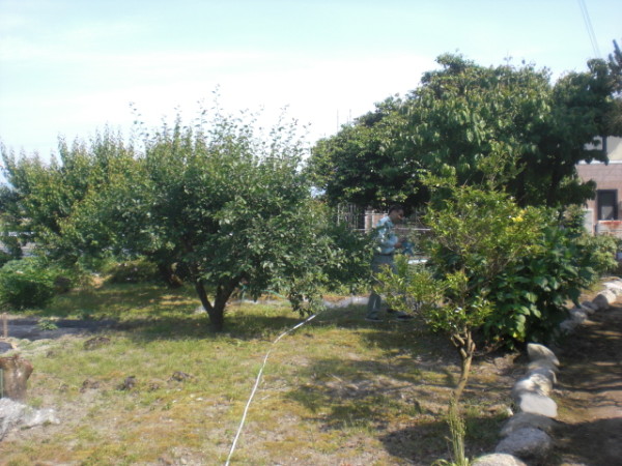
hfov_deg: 49.0
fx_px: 683
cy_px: 233
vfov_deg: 37.7
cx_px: 311
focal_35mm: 38
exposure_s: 1/400
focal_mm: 6.3
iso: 64
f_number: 3.1
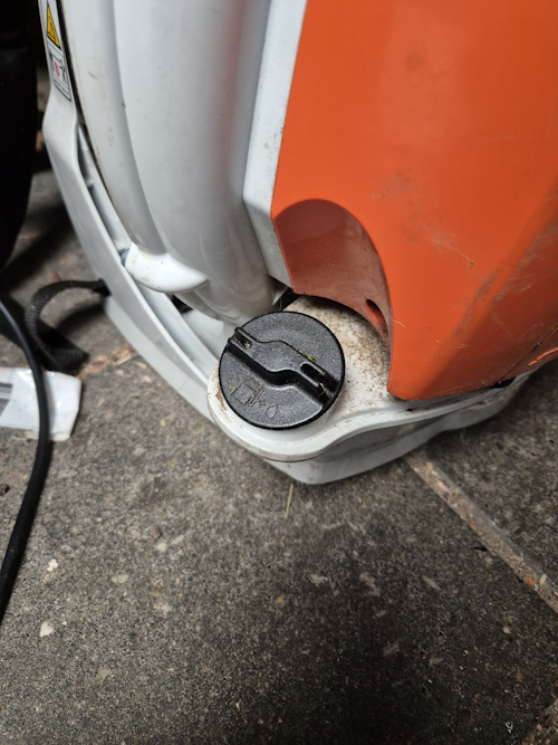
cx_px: 279
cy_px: 372
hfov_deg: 58.9
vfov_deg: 73.9
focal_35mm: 23
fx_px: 494
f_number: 1.8
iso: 800
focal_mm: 5.4
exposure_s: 1/100
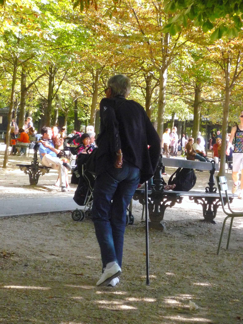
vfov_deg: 20.4
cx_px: 122
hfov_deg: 15.4
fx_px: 899
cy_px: 162
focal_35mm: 96
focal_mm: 14.1
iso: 400
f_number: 5.2
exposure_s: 1/320
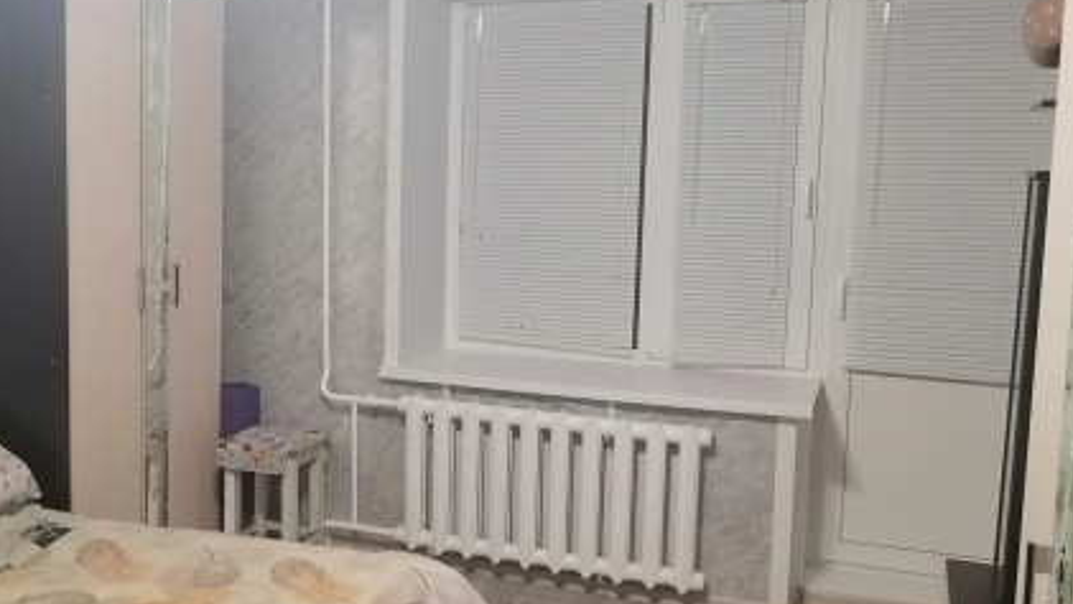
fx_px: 1195
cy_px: 313
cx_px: 336
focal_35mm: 42
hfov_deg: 47.4
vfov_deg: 28.4
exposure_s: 1/25
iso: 400
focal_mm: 5.3
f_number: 1.8
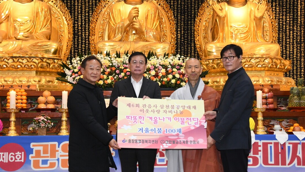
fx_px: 712
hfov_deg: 24.2
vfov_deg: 13.8
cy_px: 87
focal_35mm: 88
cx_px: 161
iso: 5000
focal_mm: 70
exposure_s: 1/160
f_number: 6.3
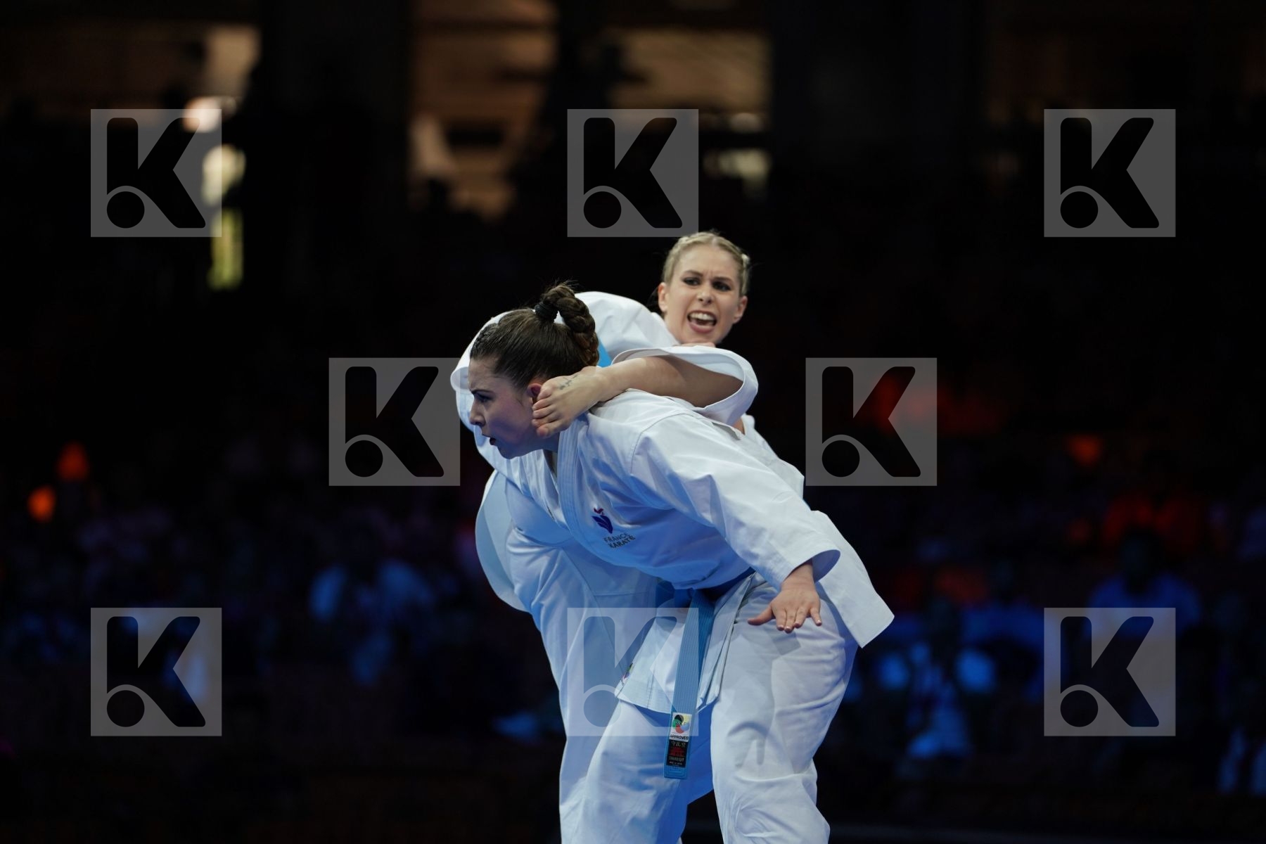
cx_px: 633
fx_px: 7033
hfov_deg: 10.3
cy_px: 422
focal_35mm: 200
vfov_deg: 6.9
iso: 400
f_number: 2.8
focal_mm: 200
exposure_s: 1/500
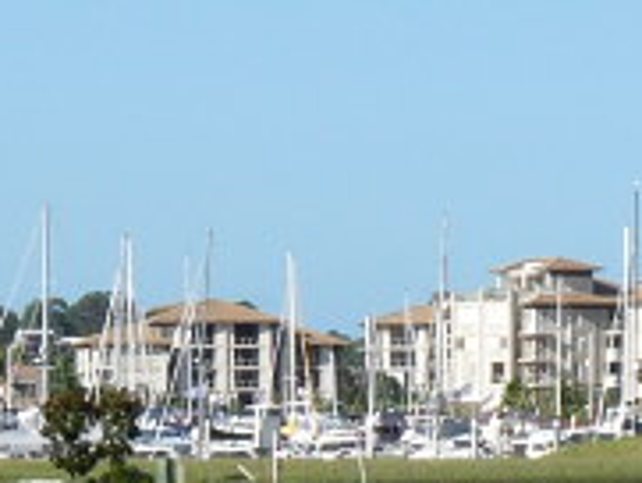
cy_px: 483
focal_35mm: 318
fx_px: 5902
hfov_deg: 6.2
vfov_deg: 4.7
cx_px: 433
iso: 100
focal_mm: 9
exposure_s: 1/500
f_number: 5.6
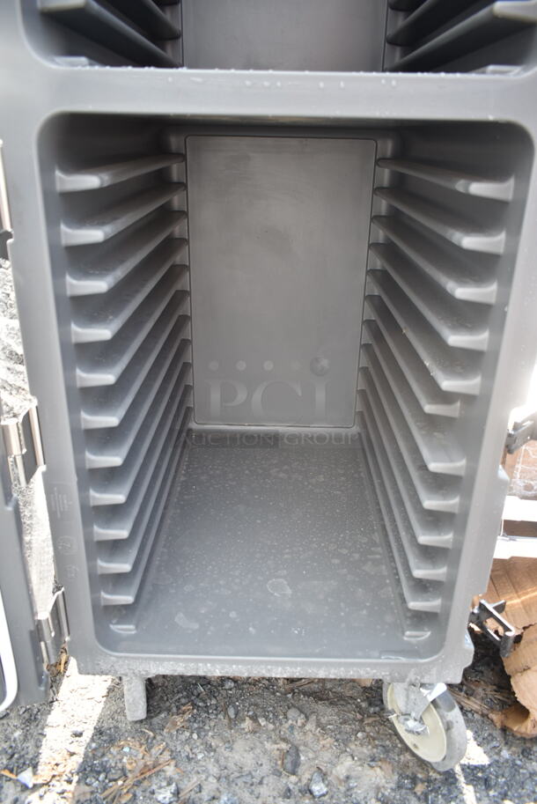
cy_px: 402
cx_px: 268
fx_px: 603
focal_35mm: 27
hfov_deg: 48.0
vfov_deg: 67.3
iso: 160
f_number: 3.5
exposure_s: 1/125
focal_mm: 18
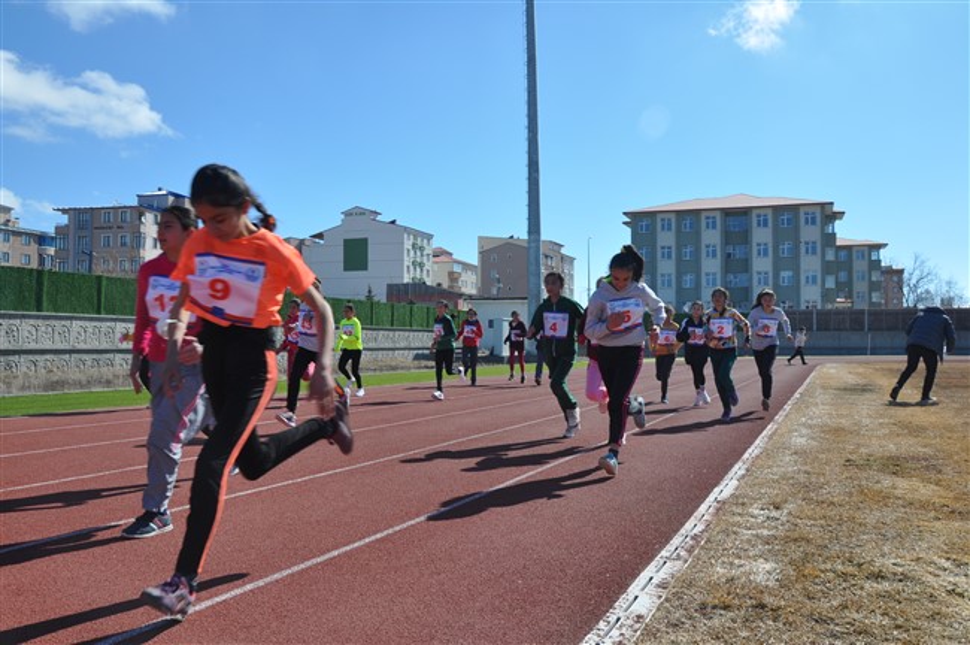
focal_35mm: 27
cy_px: 322
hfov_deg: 67.4
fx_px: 727
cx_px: 485
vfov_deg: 47.8
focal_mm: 18
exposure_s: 1/320
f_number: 10
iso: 200
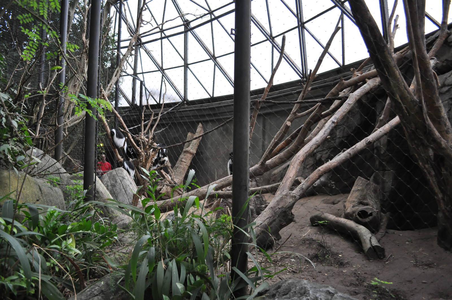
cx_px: 226
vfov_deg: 47.8
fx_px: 339
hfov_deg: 67.4
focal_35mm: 27
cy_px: 150
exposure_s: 1/320
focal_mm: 18
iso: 1600
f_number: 3.5
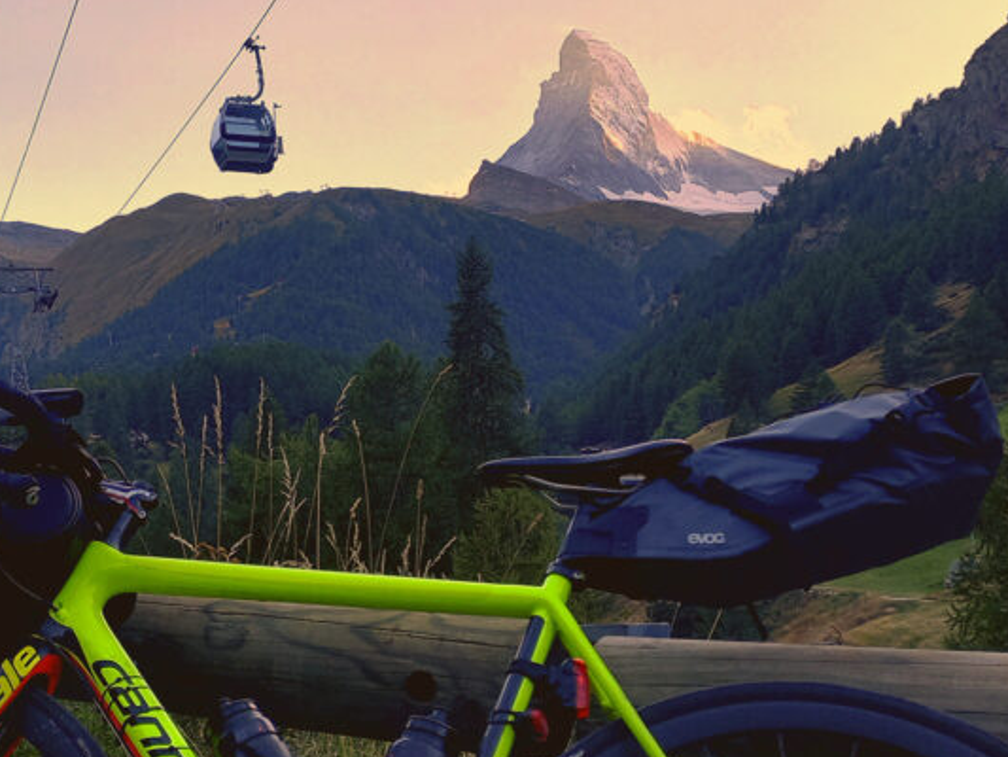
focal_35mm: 48
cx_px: 410
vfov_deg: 30.0
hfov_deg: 39.5
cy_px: 524
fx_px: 1398
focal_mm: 4.7
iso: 50
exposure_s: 1/185
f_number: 1.8
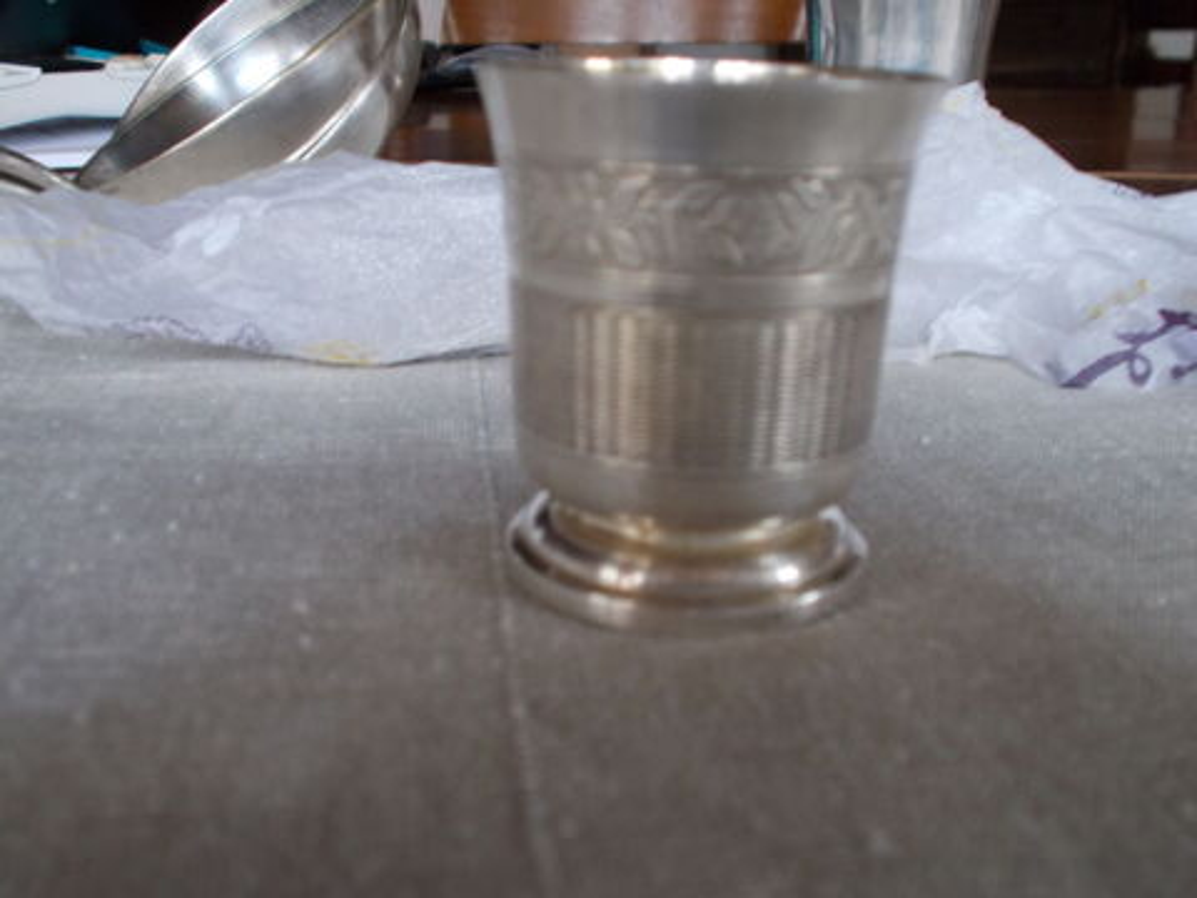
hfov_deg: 47.9
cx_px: 598
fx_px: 1349
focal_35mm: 39
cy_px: 449
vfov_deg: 36.8
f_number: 3.9
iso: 200
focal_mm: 6.9
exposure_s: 1/30
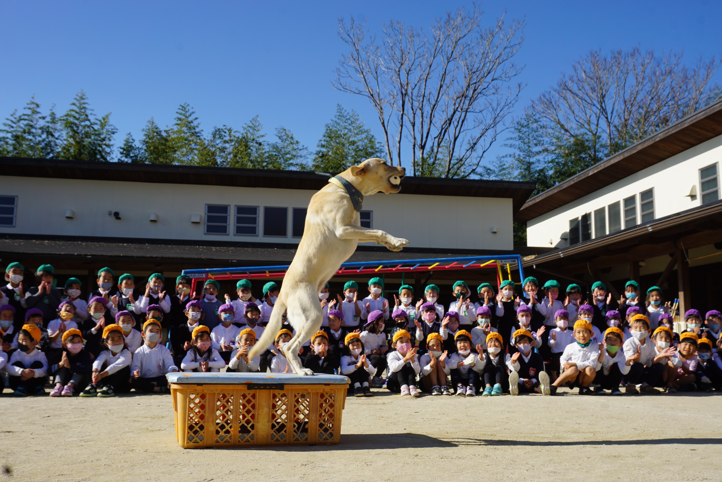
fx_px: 722
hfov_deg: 53.1
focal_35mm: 36
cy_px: 241
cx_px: 361
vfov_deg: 36.9
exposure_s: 1/200
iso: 100
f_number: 11
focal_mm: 24
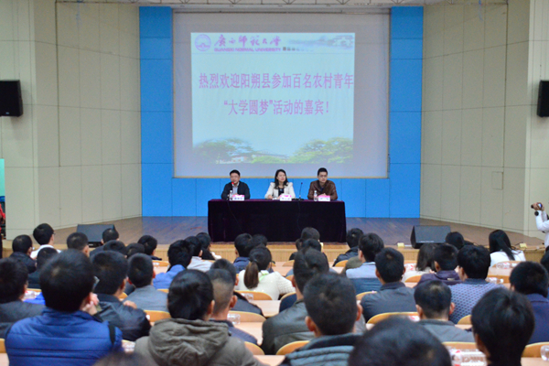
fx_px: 595
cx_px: 274
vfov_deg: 34.2
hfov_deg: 49.6
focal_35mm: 39
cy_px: 183
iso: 3200
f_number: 4
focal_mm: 26
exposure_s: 1/100
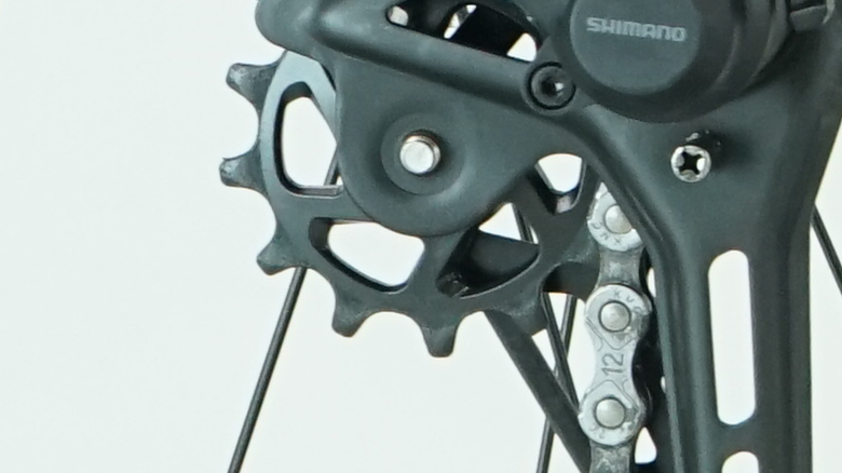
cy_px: -437
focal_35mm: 387
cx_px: 2691
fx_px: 8637
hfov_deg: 5.2
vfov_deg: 3.1
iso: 1600
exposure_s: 1/200
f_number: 5.6
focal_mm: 48
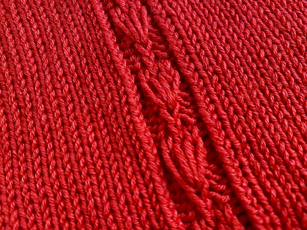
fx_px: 248
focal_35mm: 28
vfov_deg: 49.7
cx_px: 157
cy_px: 124
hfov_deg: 63.4
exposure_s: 1/60
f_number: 1.8
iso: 250
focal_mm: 4.25
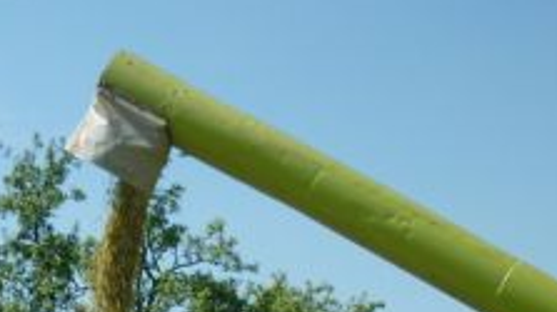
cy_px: 560
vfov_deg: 10.1
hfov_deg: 18.6
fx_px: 1668
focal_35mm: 113
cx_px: 50
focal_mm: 5.5
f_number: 8
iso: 80
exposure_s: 1/200
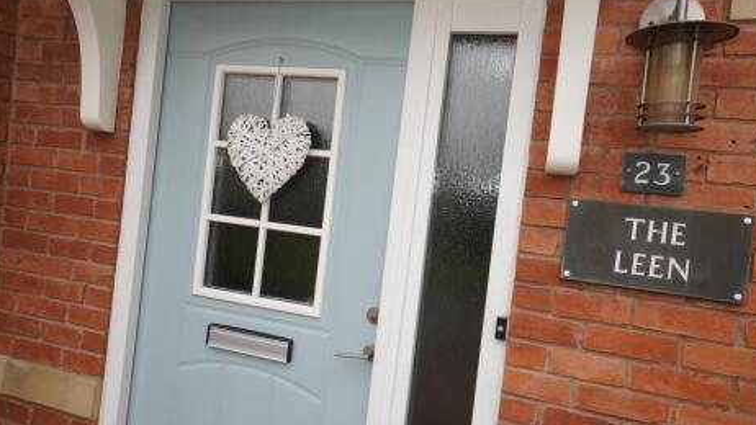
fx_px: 552
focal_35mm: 28
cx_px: 383
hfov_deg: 68.8
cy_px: 215
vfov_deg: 42.1
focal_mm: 17
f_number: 8
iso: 400
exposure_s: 1/160
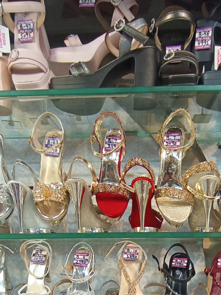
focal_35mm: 37
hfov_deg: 38.5
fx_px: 315
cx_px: 133
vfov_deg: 41.2
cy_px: 316
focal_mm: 1.65
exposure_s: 1/50
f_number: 2.2
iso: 138
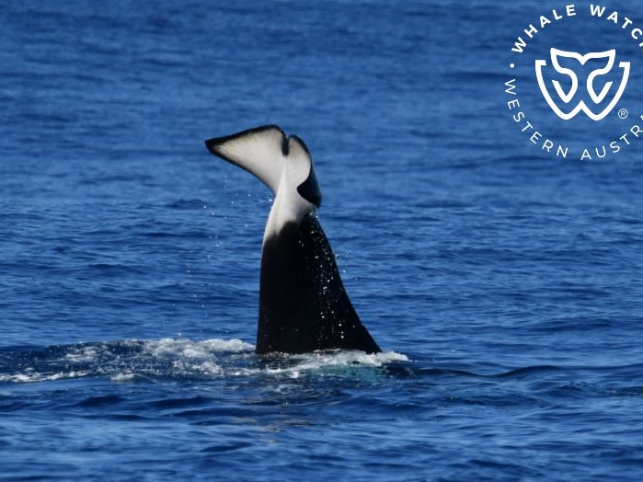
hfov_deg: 4.0
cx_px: 298
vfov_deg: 3.0
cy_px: 244
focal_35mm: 495
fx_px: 9193
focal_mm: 450
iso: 720
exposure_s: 1/8000
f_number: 6
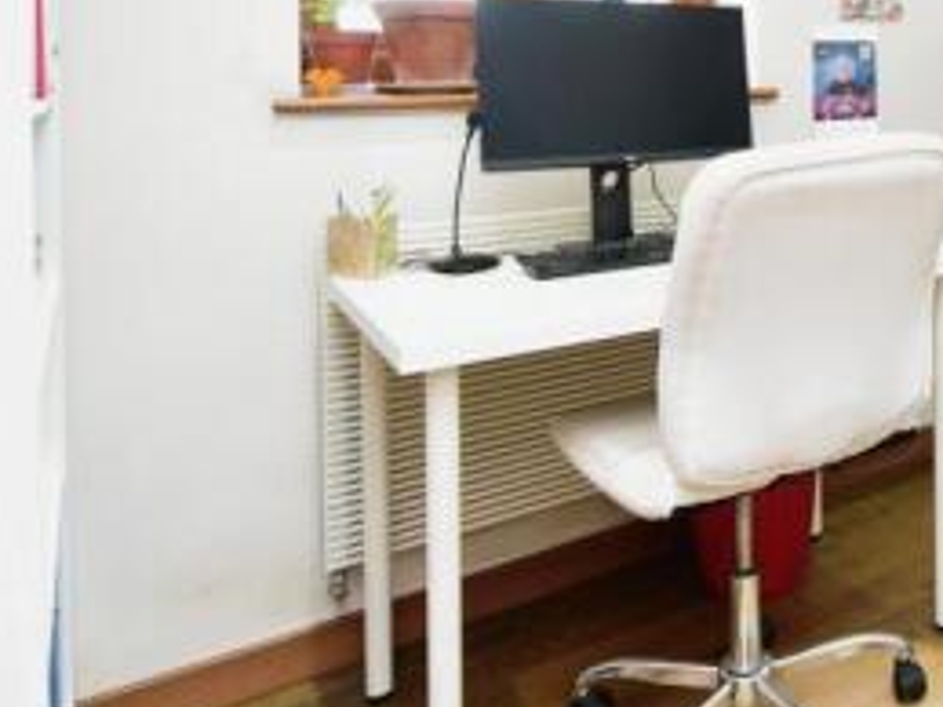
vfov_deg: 39.8
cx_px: 936
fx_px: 926
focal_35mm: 34
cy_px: 122
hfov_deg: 45.8
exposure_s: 1/30
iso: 400
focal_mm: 14
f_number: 2.8
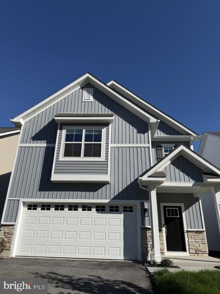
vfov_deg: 71.6
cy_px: 147
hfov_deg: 56.8
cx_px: 110
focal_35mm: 24
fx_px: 203
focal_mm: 6.76
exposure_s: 1/6711
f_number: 1.78
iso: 80
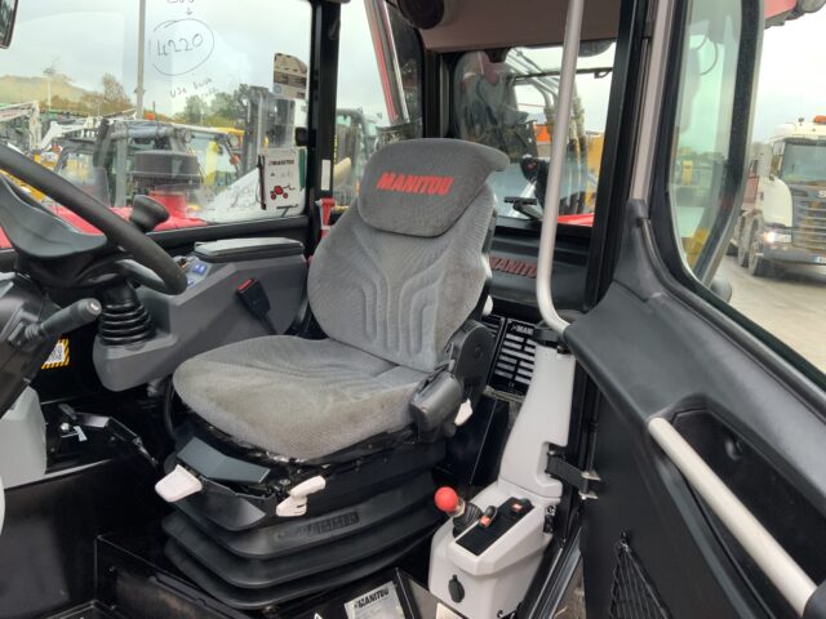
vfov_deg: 48.2
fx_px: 692
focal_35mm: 29
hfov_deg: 61.7
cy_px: 310
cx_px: 413
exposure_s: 1/60
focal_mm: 3
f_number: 1.8
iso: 80
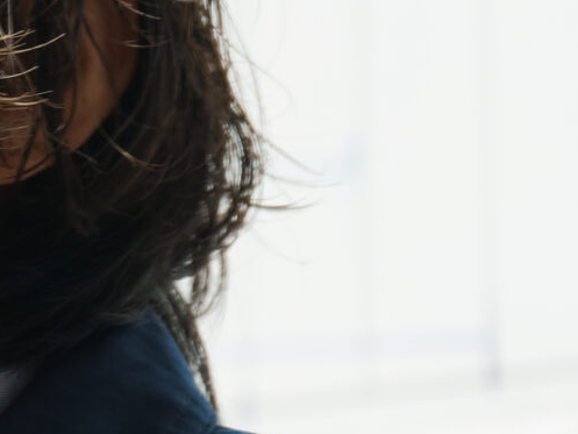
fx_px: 8685
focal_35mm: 520
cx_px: -747
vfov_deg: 2.9
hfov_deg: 3.8
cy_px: 337
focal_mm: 105
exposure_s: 1/60
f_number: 4
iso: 1250
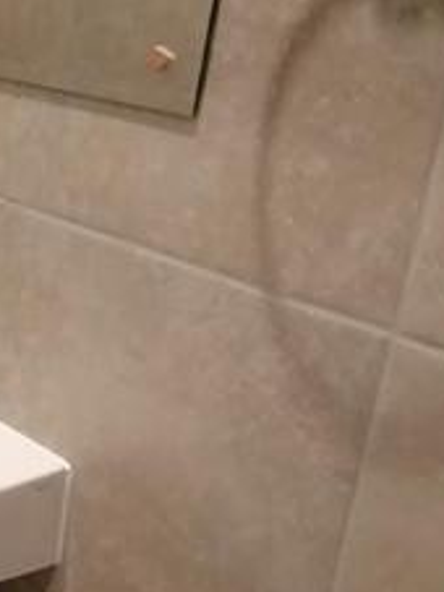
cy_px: 206
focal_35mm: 60
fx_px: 1027
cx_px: -324
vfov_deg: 32.0
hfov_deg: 19.3
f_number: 2.4
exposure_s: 1/50
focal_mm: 1.78
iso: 640
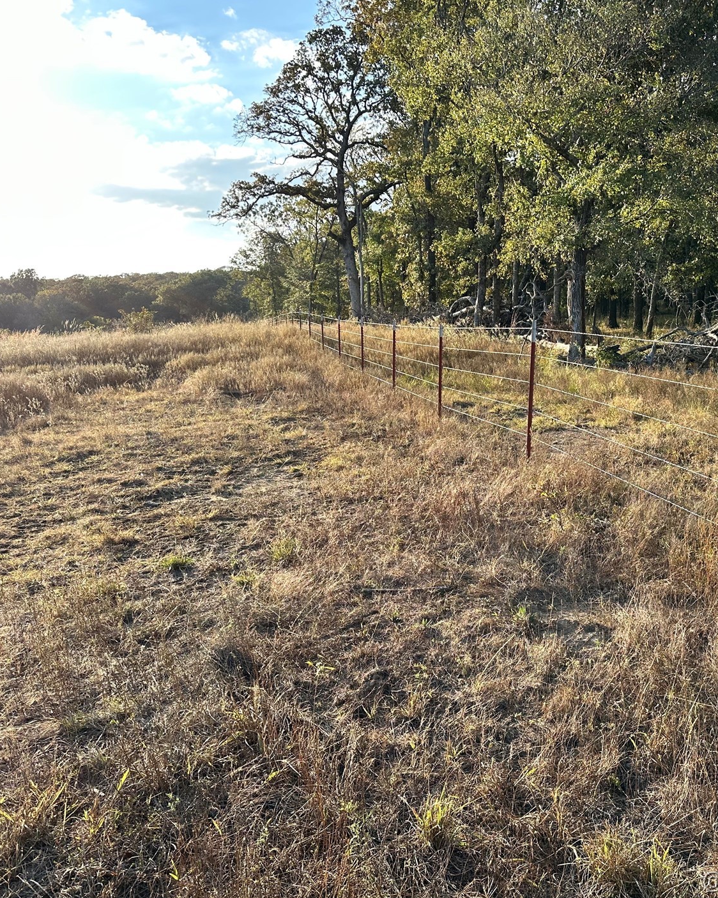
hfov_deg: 45.1
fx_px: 850
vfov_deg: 55.7
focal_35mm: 32
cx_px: 482
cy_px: 449
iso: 80
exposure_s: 1/1131
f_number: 1.78
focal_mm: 6.86
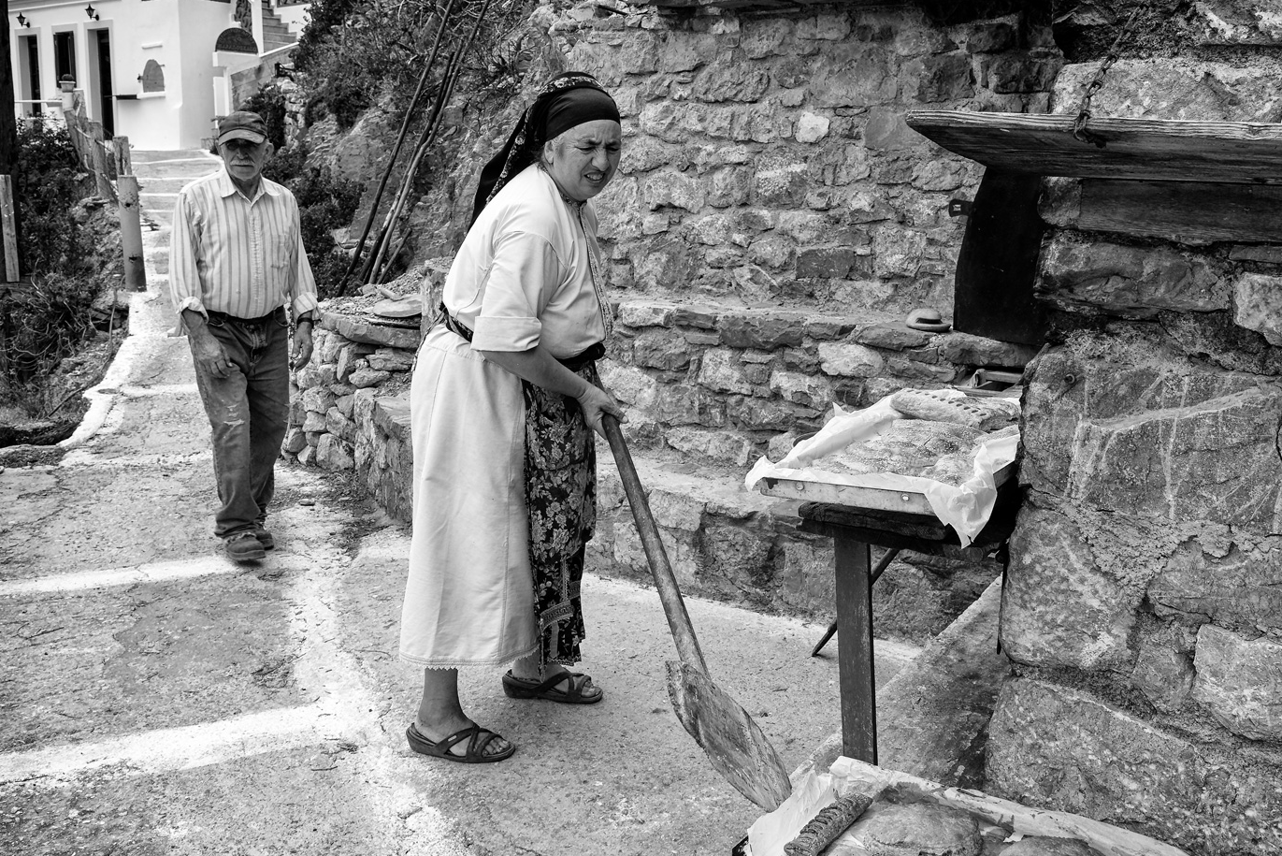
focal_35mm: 35
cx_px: 685
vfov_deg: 37.9
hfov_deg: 54.4
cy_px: 435
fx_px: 1247
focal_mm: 30
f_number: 11
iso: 200
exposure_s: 1/125
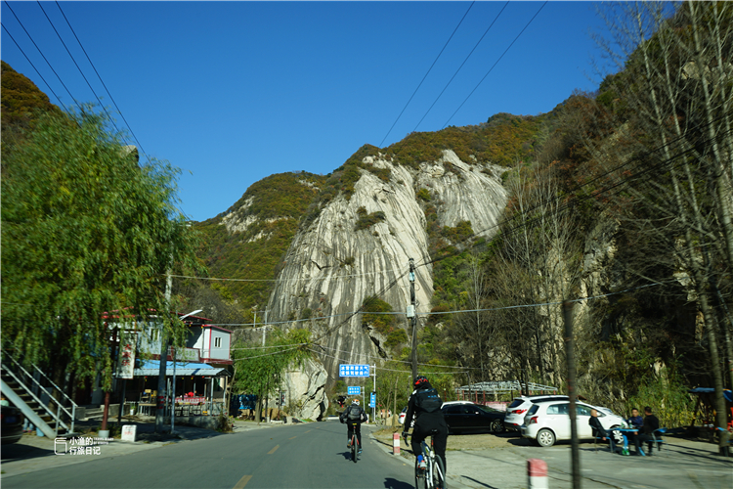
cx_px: 366
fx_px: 570
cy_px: 244
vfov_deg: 46.4
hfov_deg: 65.5
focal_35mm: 28
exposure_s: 1/80
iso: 100
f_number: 13
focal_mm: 28
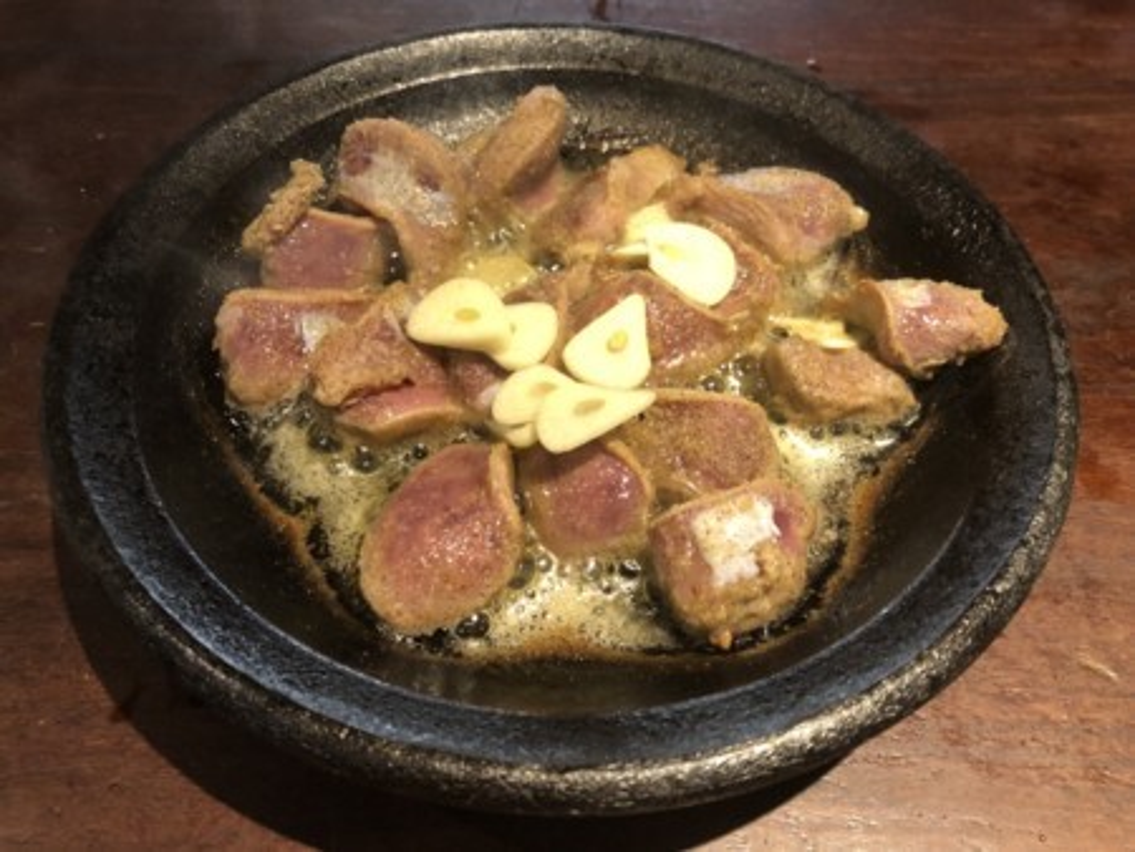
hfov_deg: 63.4
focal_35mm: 28
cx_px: 568
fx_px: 919
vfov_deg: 49.8
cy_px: 426
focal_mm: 4
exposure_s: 1/15
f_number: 1.8
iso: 64
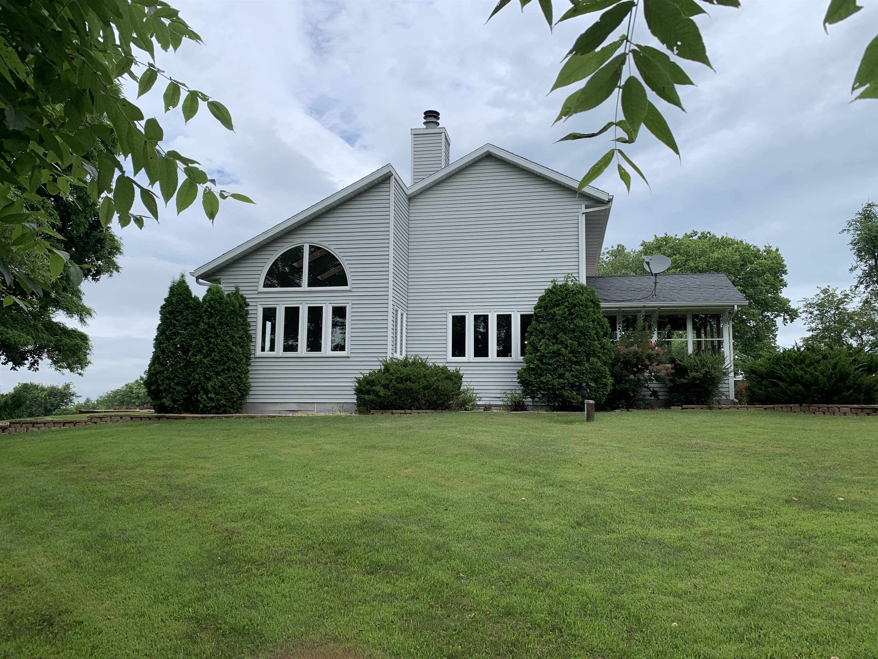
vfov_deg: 53.1
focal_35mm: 26
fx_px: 659
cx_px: 439
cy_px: 330
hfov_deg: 67.3
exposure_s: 1/1748
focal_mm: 4.25
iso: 25
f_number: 1.8
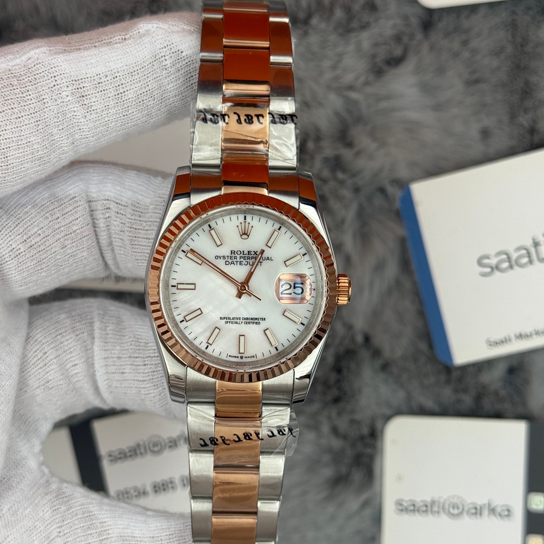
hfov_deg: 26.9
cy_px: 299
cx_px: 240
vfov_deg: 26.9
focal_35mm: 64
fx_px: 1138
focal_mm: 6.76
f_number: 1.78
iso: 64
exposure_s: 1/951
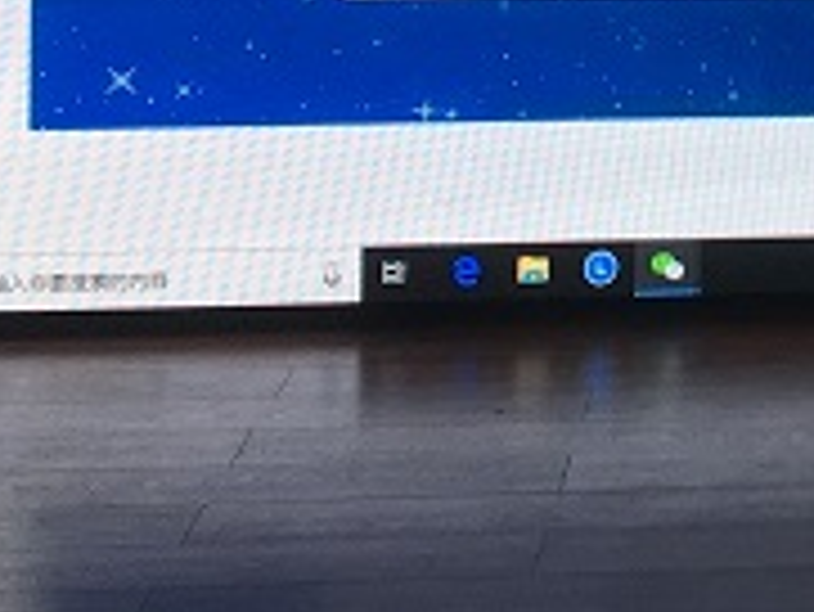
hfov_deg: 14.4
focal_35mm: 128
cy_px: -472
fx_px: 3012
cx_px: 1196
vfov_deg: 10.9
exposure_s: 1/100
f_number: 2.2
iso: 32
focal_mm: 4.15
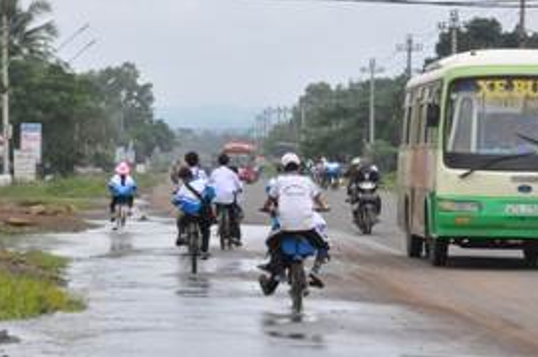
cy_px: 196
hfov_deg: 7.9
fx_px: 3893
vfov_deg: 5.3
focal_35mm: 261
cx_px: 169
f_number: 18
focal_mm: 105
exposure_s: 1/1250
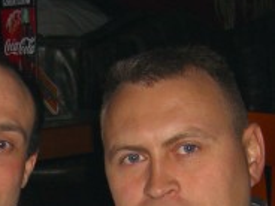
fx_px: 985
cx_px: 27
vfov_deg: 11.5
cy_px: 297
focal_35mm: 124
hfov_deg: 15.7
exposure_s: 1/60
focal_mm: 7.9
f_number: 2.8
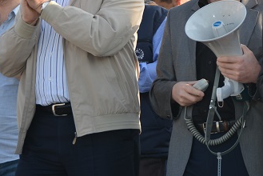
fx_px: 2098
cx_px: 208
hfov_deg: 7.2
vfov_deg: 4.8
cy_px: 2
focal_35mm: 287
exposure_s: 1/200
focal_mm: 90
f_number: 5.3
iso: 100
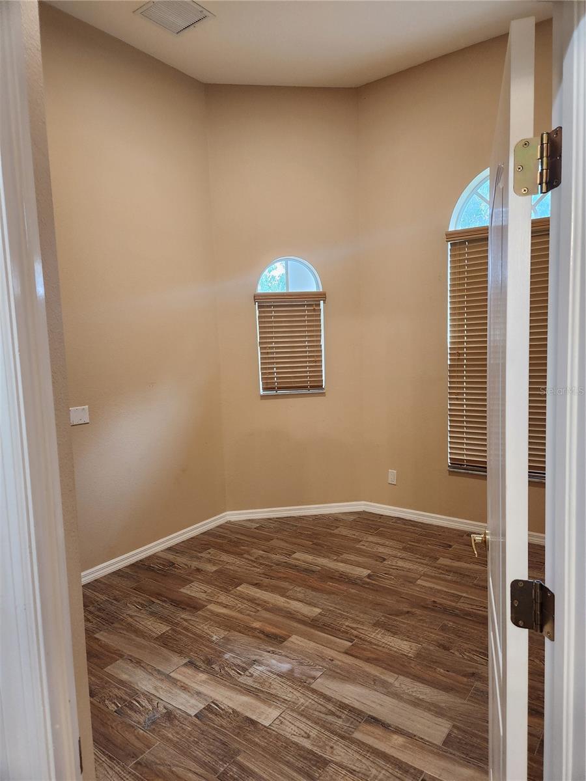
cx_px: 293
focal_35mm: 23
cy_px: 390
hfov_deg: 58.9
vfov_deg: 73.9
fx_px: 519
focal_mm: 5.4
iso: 400
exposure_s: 1/120
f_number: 1.8
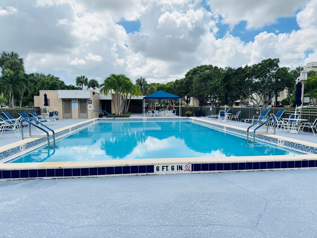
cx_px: 158
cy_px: 119
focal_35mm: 24
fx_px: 220
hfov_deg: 71.6
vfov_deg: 56.8
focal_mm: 6.76
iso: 80
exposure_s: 1/2041
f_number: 1.78
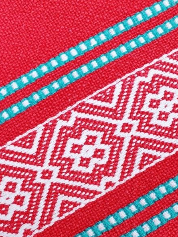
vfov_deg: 40.8
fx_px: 309
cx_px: 53
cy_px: 180
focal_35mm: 45
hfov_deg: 31.8
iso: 50
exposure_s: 1/104
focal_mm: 4.3
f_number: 2.4
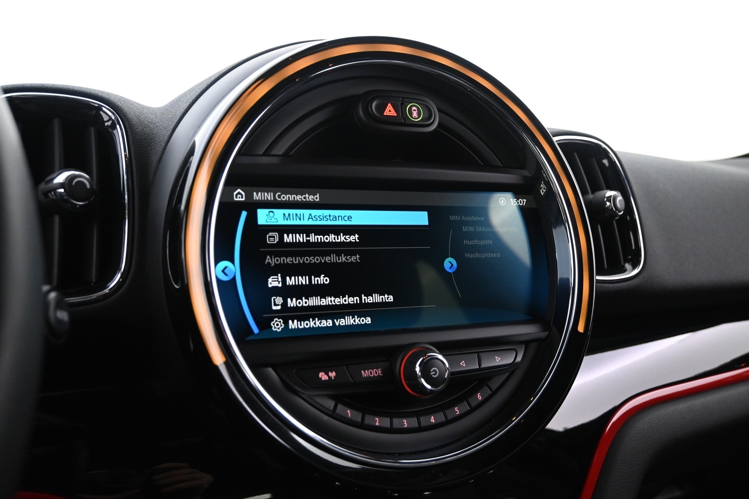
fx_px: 624
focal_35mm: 30
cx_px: 374
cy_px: 250
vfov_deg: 43.6
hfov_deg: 61.9
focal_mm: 20
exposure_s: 1/20
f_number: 3.8
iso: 2500
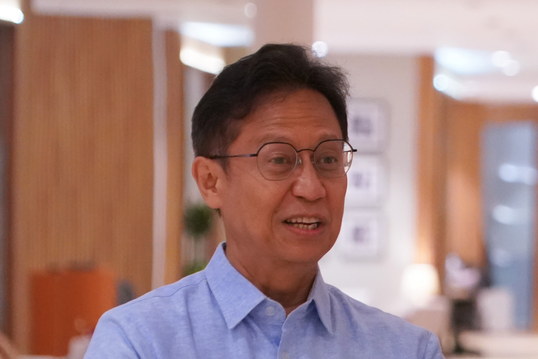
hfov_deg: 5.3
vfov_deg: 3.5
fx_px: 5813
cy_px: 393
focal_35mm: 389
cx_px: 537
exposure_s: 1/125
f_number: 6.3
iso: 6400
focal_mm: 160
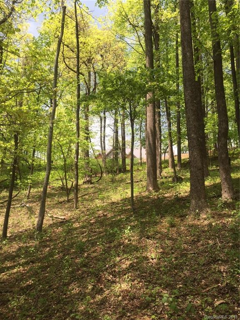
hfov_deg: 48.2
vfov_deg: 61.7
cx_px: 120
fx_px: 268
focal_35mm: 29
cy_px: 160
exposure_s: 1/573
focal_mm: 4.15
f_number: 2.2
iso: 32
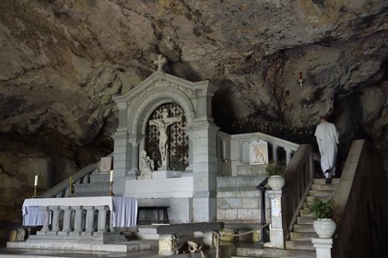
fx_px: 431
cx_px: 194
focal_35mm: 40
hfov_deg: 48.5
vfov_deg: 33.3
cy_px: 129
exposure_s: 1/25
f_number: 4.5
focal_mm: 40
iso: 800
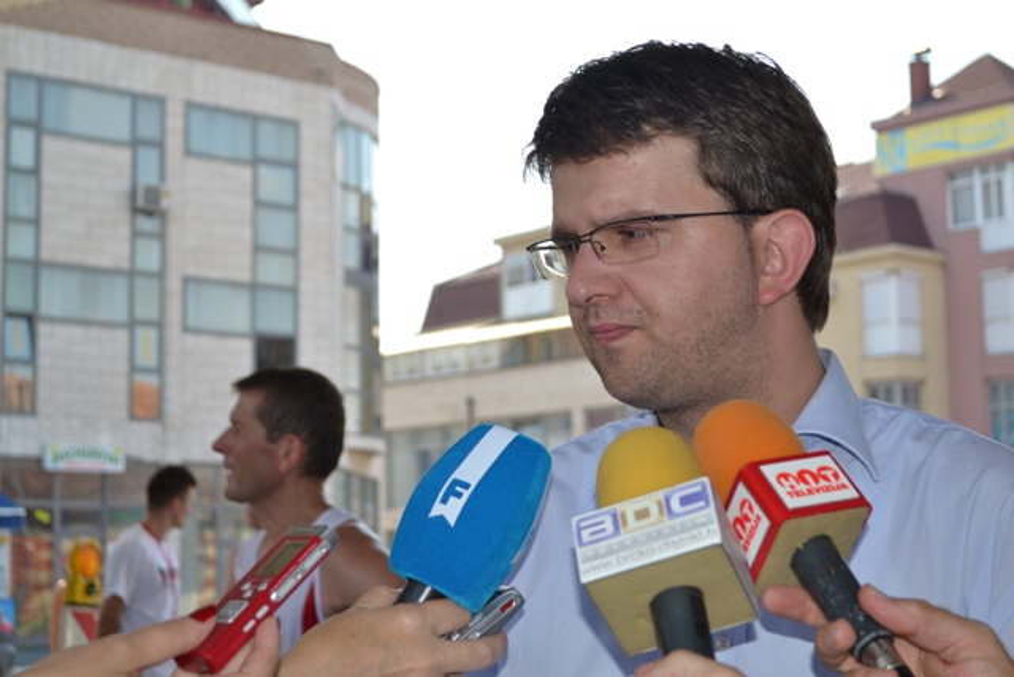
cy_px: 338
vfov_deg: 21.6
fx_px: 1775
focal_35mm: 63
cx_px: 507
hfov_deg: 31.9
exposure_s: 1/200
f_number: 5.6
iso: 100
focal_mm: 42
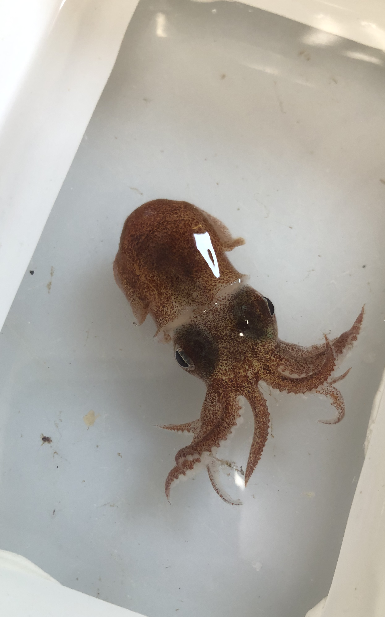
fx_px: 504
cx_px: 197
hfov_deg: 41.8
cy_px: 309
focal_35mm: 30
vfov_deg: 62.9
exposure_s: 1/30
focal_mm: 3.99
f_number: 1.8
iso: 32
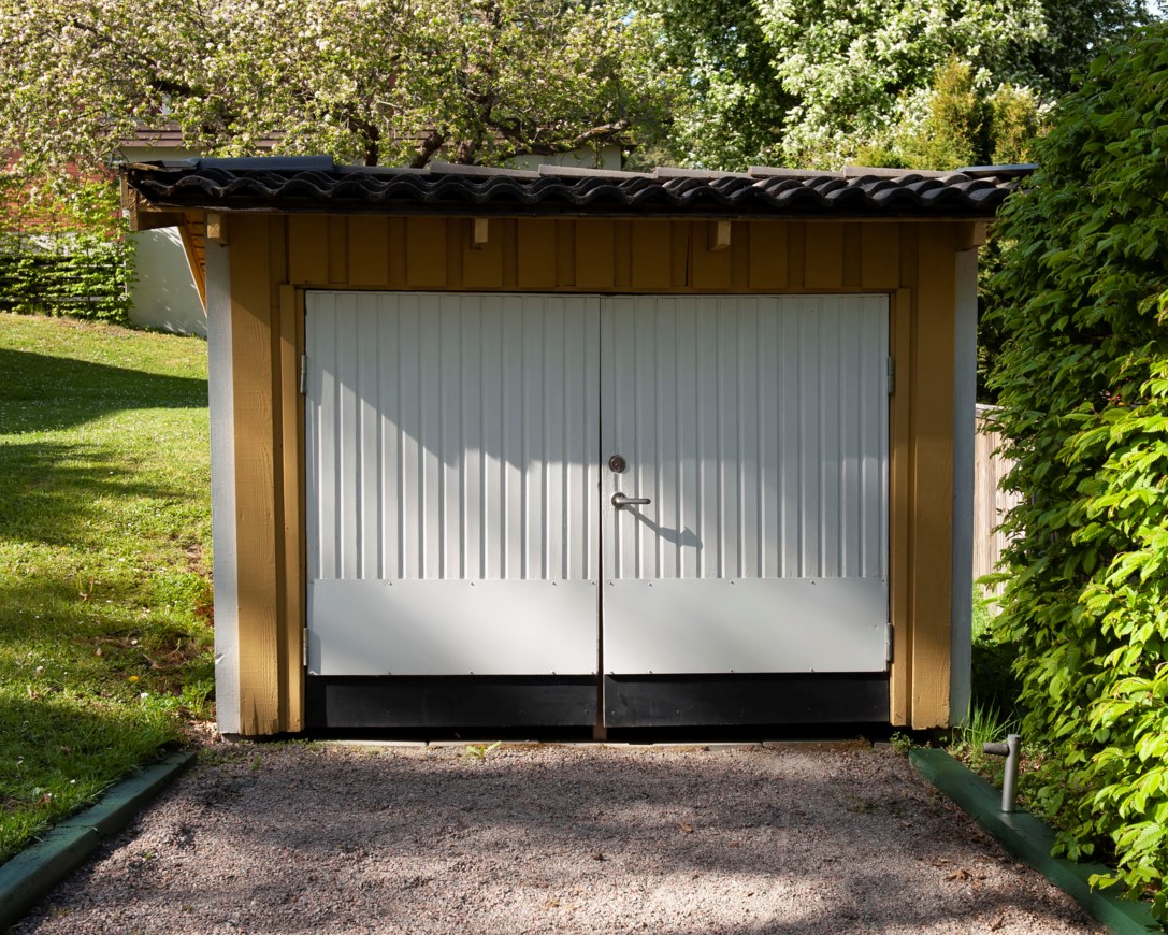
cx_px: 635
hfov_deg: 33.5
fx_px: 1936
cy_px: 497
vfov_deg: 27.1
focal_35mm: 56
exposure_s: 1/200
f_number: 7.1
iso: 200
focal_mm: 40
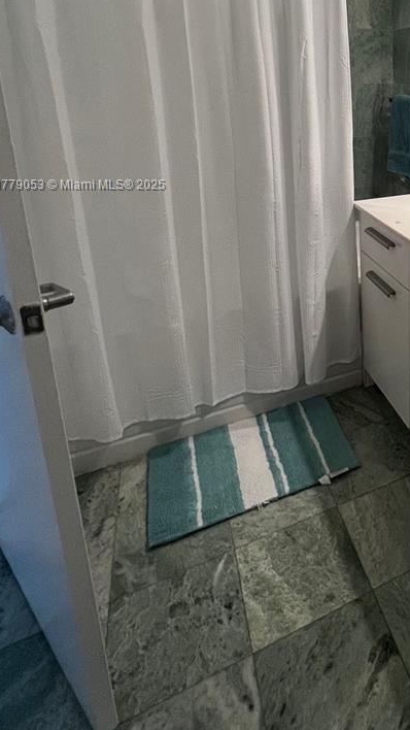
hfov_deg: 39.8
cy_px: 186
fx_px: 464
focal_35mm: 24
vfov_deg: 71.3
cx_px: 440
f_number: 1.8
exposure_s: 1/60
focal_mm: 1.57
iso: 200
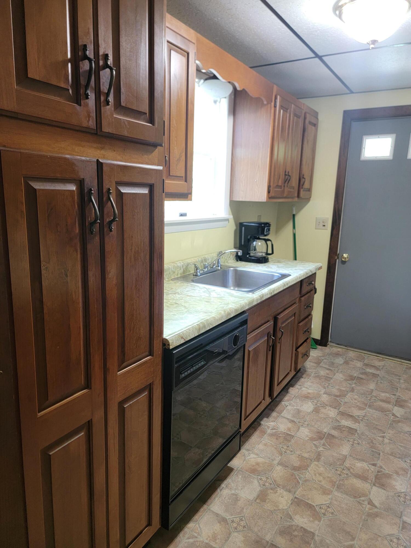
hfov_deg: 56.8
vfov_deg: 71.6
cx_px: 206
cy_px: 274
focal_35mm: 24
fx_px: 380
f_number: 1.8
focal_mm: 6.7
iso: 200
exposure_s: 1/40
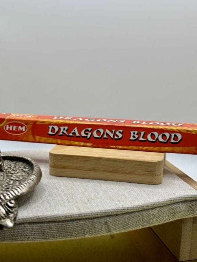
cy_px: 131
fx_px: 395
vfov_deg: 36.8
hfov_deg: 28.0
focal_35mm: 52
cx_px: 98
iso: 32
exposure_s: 1/341
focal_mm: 5.96
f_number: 1.6
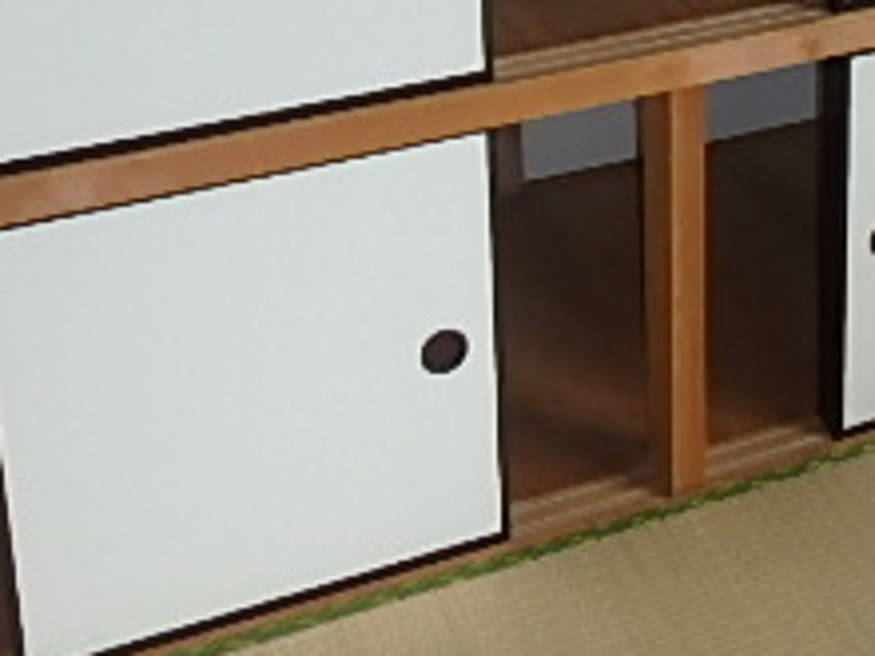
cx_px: 609
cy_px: -290
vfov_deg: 20.9
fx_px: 1542
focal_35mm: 61
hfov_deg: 31.3
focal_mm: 3.7
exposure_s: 1/60
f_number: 3.5
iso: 125
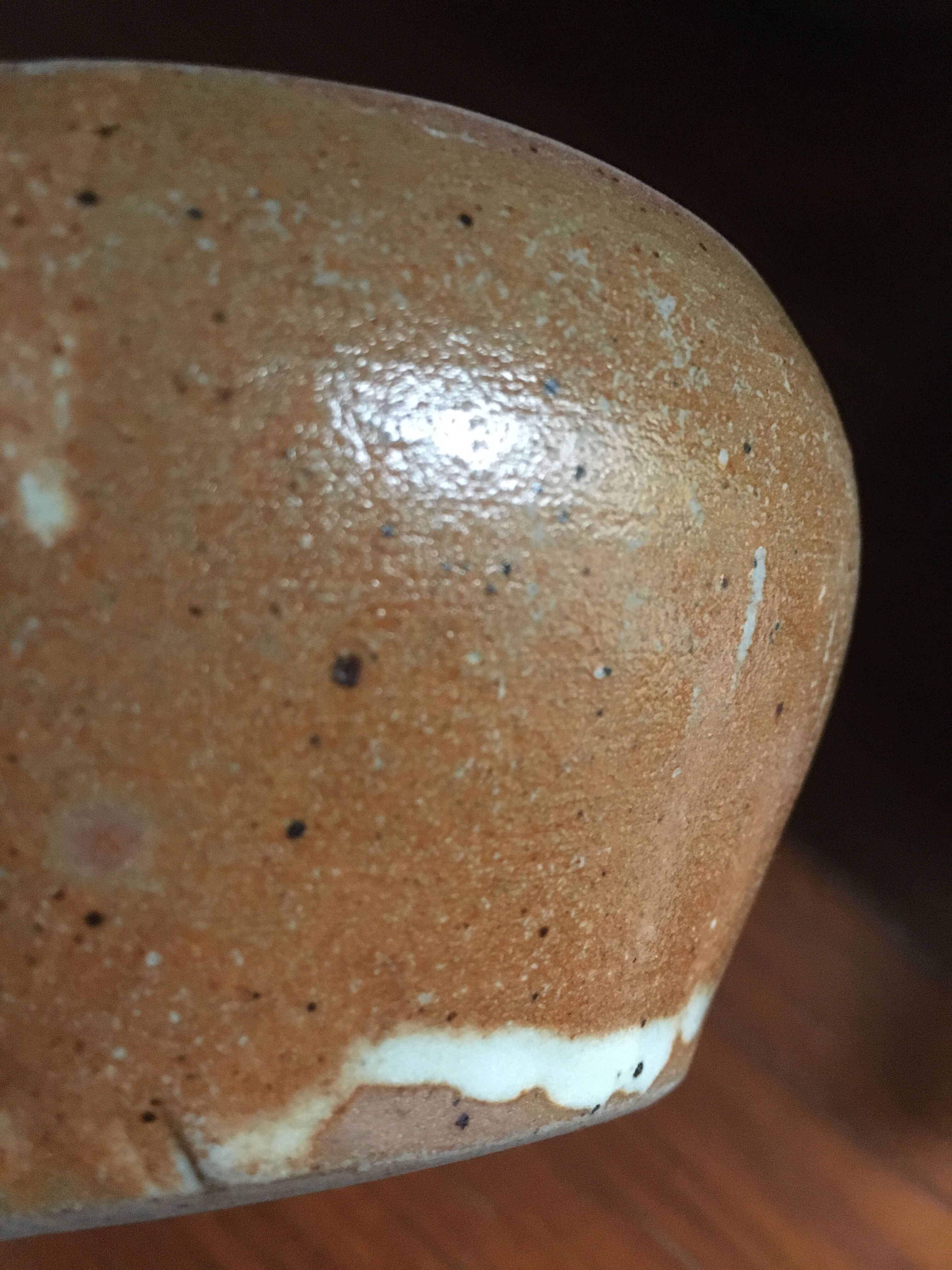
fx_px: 1063
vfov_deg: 61.7
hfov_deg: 48.2
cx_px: 476
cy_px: 635
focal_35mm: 29
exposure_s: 1/17
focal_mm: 4.15
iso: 320
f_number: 2.2
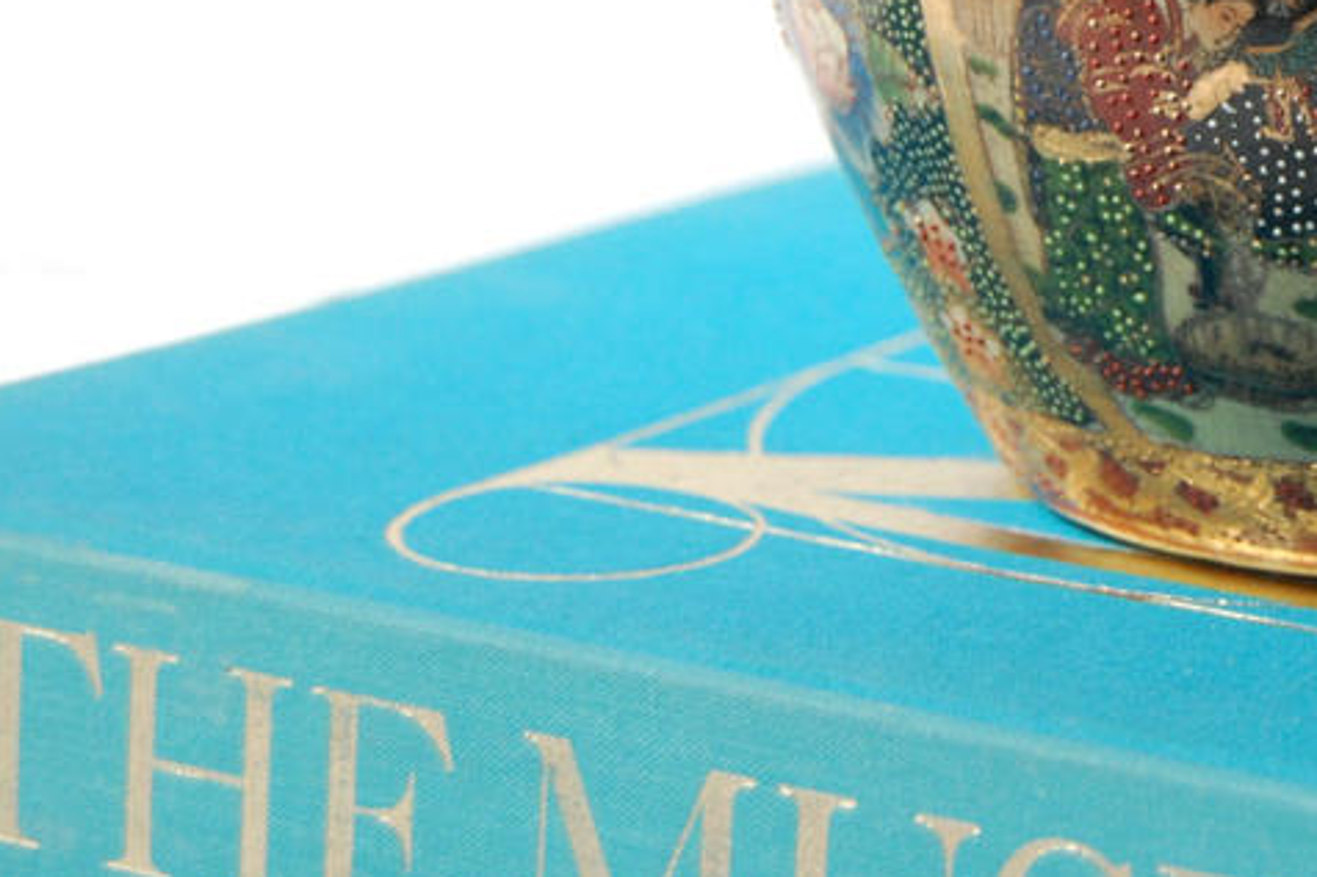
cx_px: 1447
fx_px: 4357
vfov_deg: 11.3
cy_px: -61
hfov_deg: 16.7
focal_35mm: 119
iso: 800
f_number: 4.8
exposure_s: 1/160
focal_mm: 35
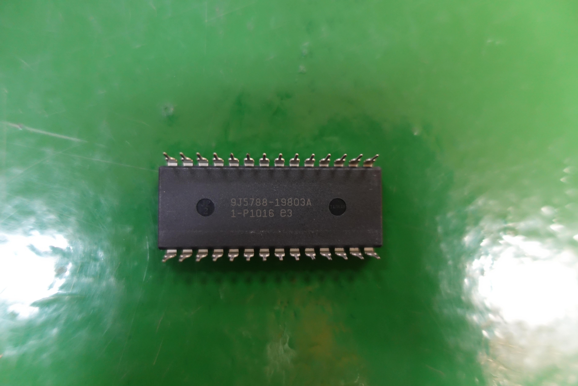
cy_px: 193
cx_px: 289
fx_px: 385
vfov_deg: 53.1
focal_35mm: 24
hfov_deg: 73.7
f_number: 1.8
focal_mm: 8.8
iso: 800
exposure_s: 1/13
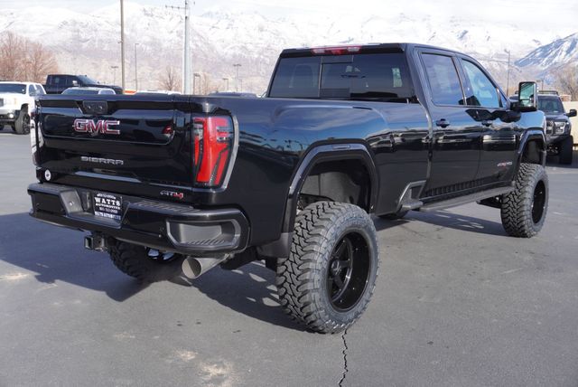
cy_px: 194
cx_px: 289
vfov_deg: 35.6
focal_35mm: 38
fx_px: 603
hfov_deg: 51.2
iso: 100
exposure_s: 1/160
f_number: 7.1
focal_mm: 25
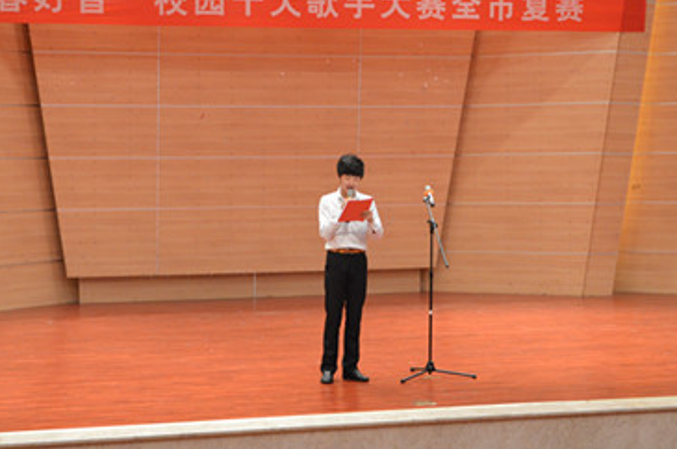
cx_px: 326
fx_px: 1389
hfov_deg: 27.4
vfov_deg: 18.3
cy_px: 189
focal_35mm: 74
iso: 1100
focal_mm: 30
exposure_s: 1/60
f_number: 4.2
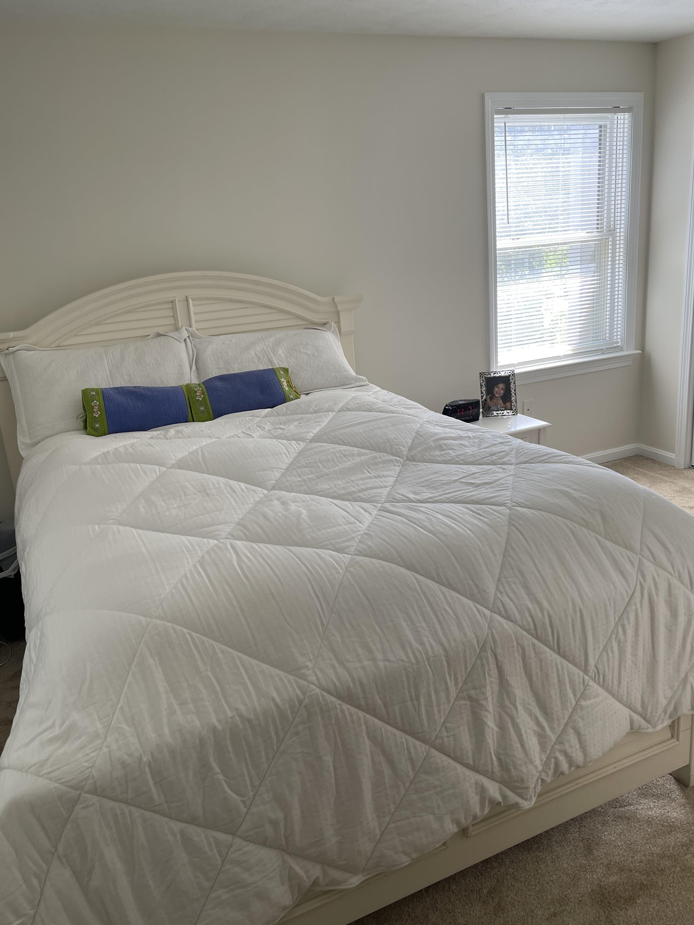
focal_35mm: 27
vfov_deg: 65.3
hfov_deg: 51.3
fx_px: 722
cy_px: 443
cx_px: 360
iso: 40
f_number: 1.6
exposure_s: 1/121
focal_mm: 5.1
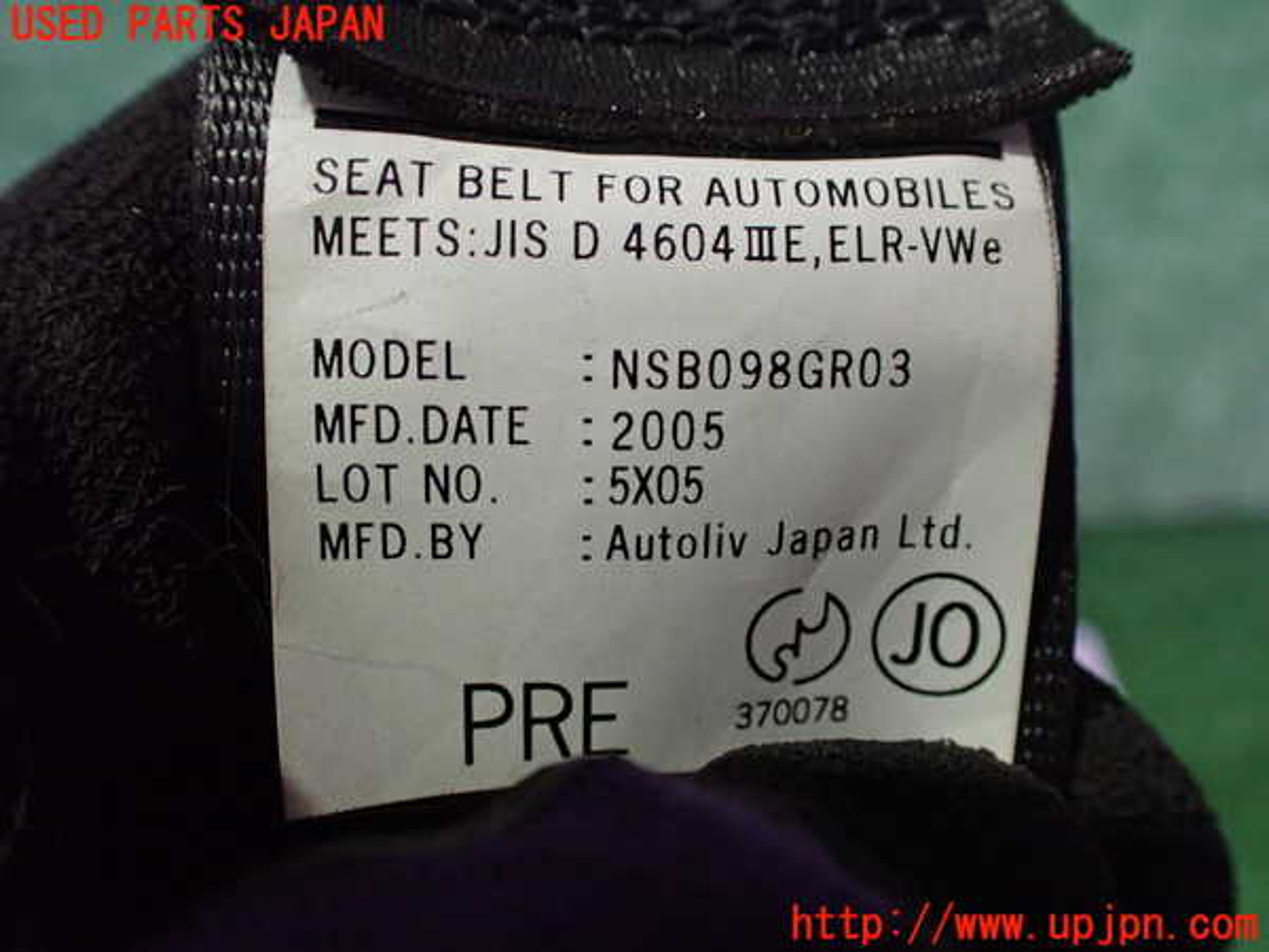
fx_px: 1100
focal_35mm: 30
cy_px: 476
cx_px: 634
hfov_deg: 60.0
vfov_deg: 46.8
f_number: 2.3
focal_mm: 5.4
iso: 800
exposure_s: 1/40
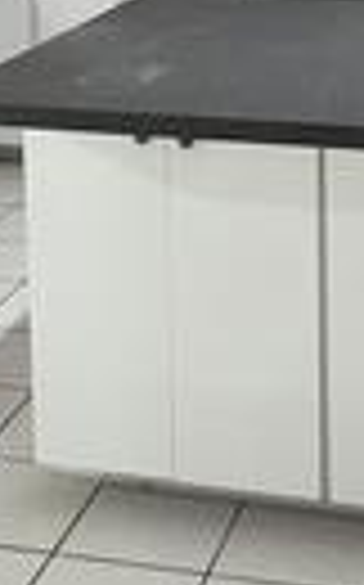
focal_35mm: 85
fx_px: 1352
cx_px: 265
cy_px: -4
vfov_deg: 23.3
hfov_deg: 15.3
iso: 200
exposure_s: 1/60
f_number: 1.6
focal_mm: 4.2
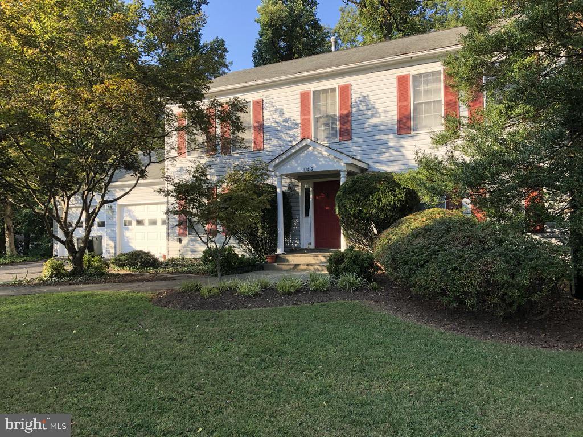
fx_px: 472
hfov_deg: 63.4
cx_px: 292
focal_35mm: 28
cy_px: 218
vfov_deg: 49.7
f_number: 1.8
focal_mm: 3.99
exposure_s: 1/289
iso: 20
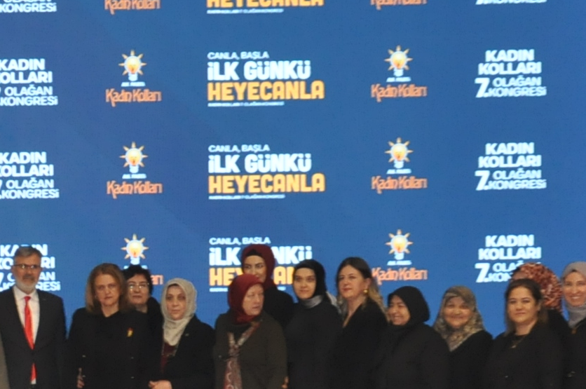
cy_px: 434
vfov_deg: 9.0
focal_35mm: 150
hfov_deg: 13.2
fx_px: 2438
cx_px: -178
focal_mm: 26
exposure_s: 1/60
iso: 800
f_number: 4
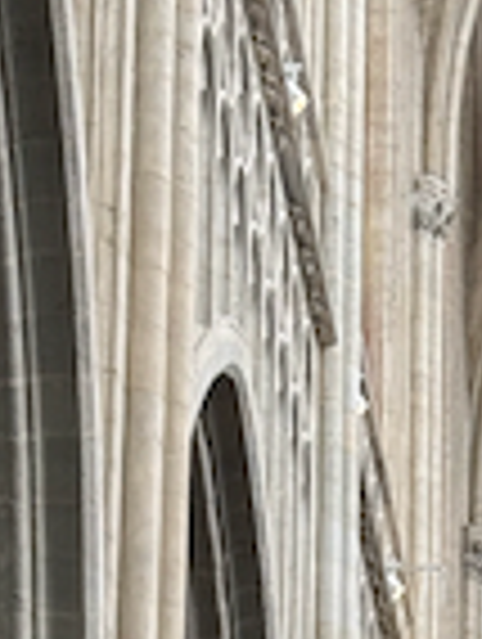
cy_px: 1192
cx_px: 698
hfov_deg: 6.8
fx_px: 3998
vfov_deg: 8.7
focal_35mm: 216
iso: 100
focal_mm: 6.76
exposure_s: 1/94
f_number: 1.78
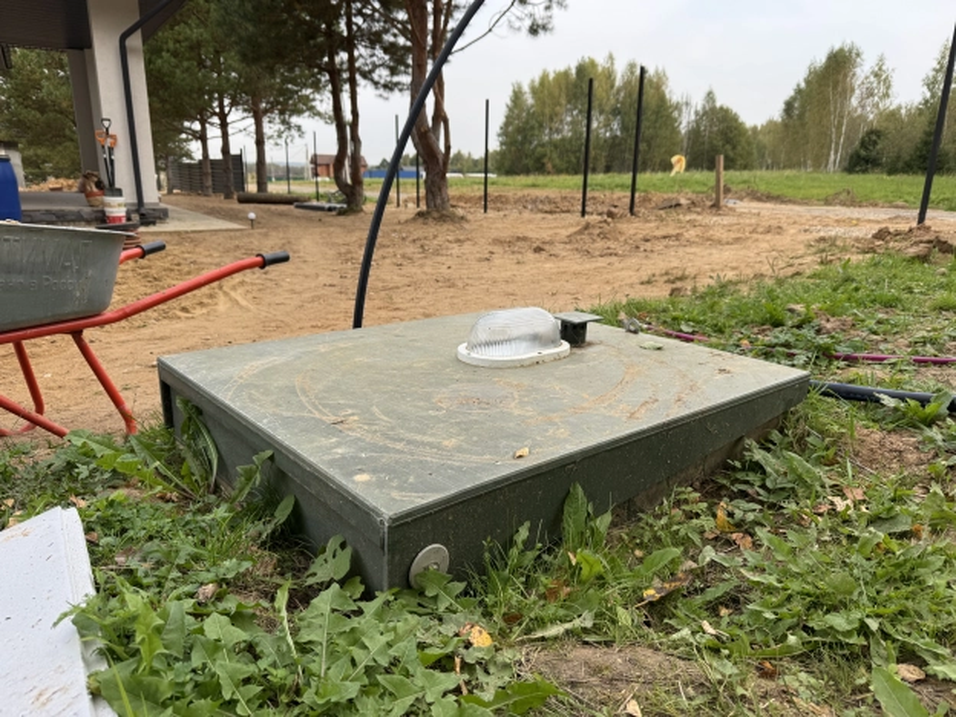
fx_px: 663
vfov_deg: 56.8
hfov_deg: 71.6
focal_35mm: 24
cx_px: 478
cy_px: 358
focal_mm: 6.76
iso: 80
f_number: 1.78
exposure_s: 1/1193
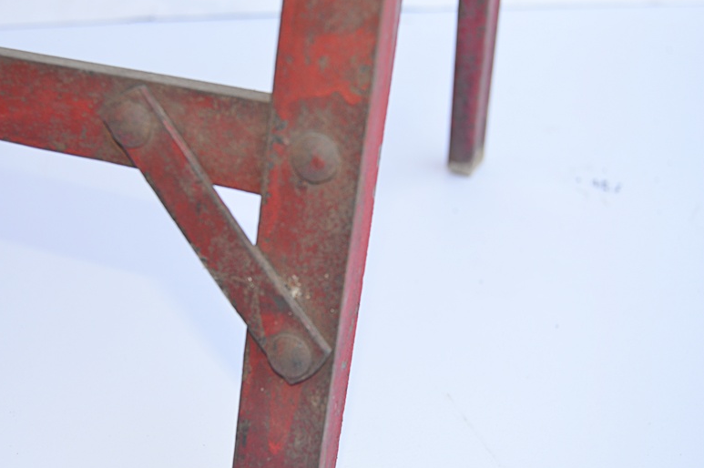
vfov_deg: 30.0
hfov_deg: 43.8
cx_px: 299
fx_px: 872
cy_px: 227
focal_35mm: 45
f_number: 4
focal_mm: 23
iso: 125
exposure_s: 1/125
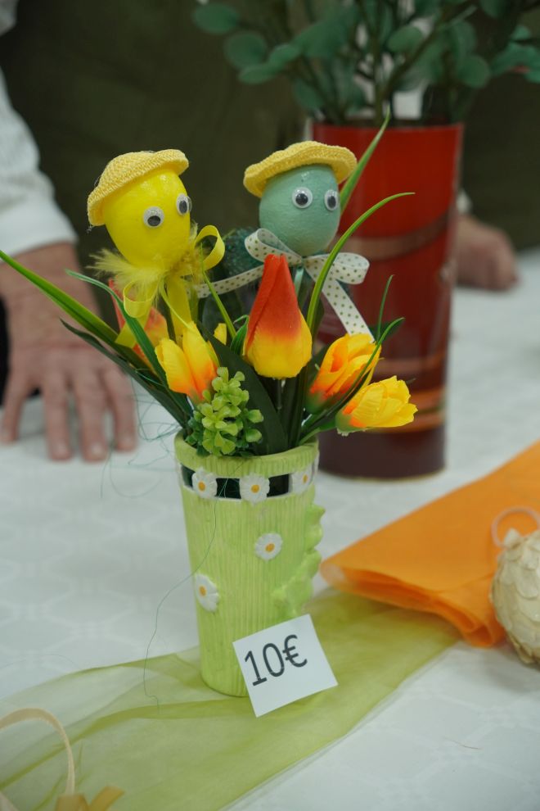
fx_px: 1502
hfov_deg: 20.4
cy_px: 406
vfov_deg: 30.2
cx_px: 270
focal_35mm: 67
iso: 1000
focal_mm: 44.5
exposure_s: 1/200
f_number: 4
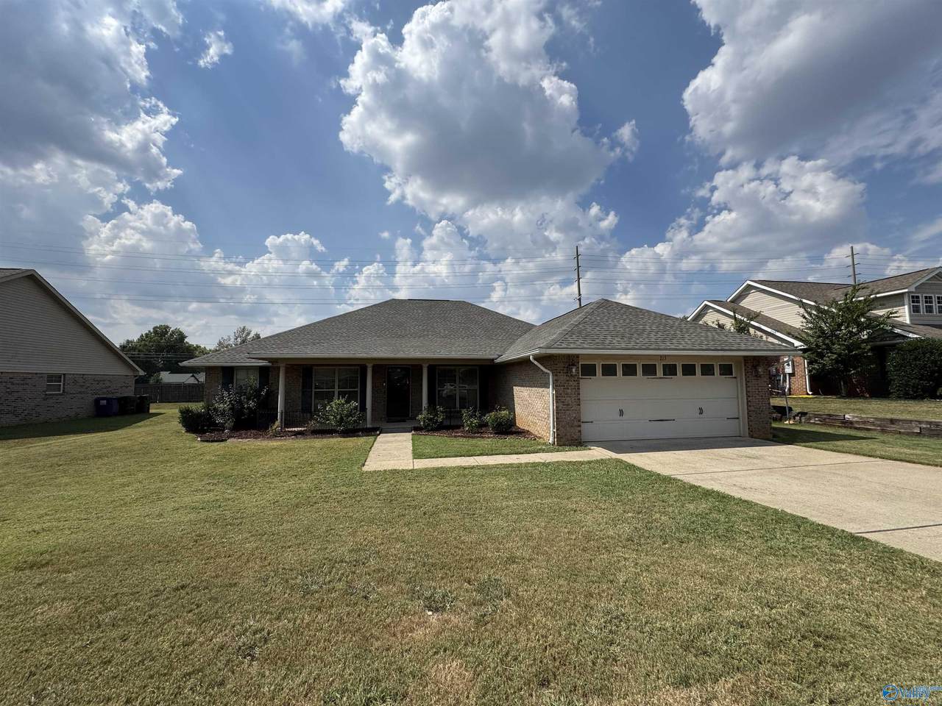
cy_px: 353
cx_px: 471
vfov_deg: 85.7
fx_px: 381
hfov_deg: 102.1
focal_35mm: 14
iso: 50
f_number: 2.2
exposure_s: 1/3390
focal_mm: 2.22
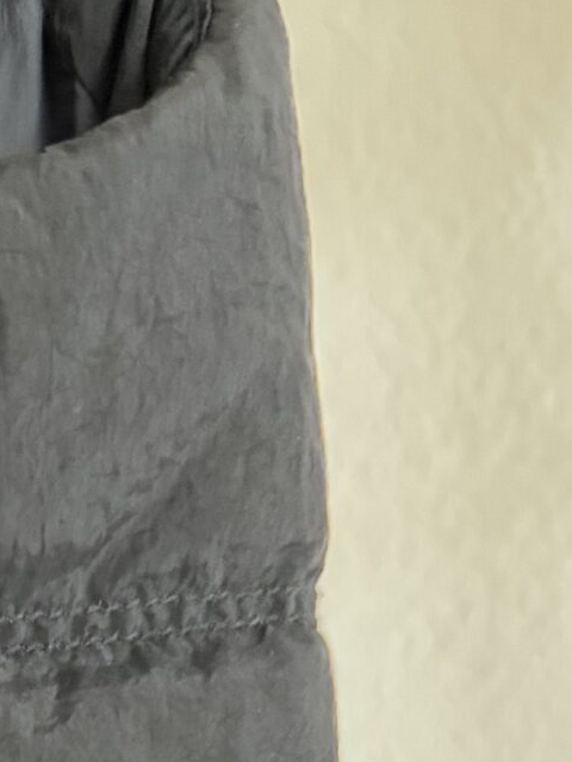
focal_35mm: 96
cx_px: -329
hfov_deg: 14.2
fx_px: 2115
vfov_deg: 16.4
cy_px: 1453
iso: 1000
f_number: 1.78
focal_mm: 6.76
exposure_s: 1/40
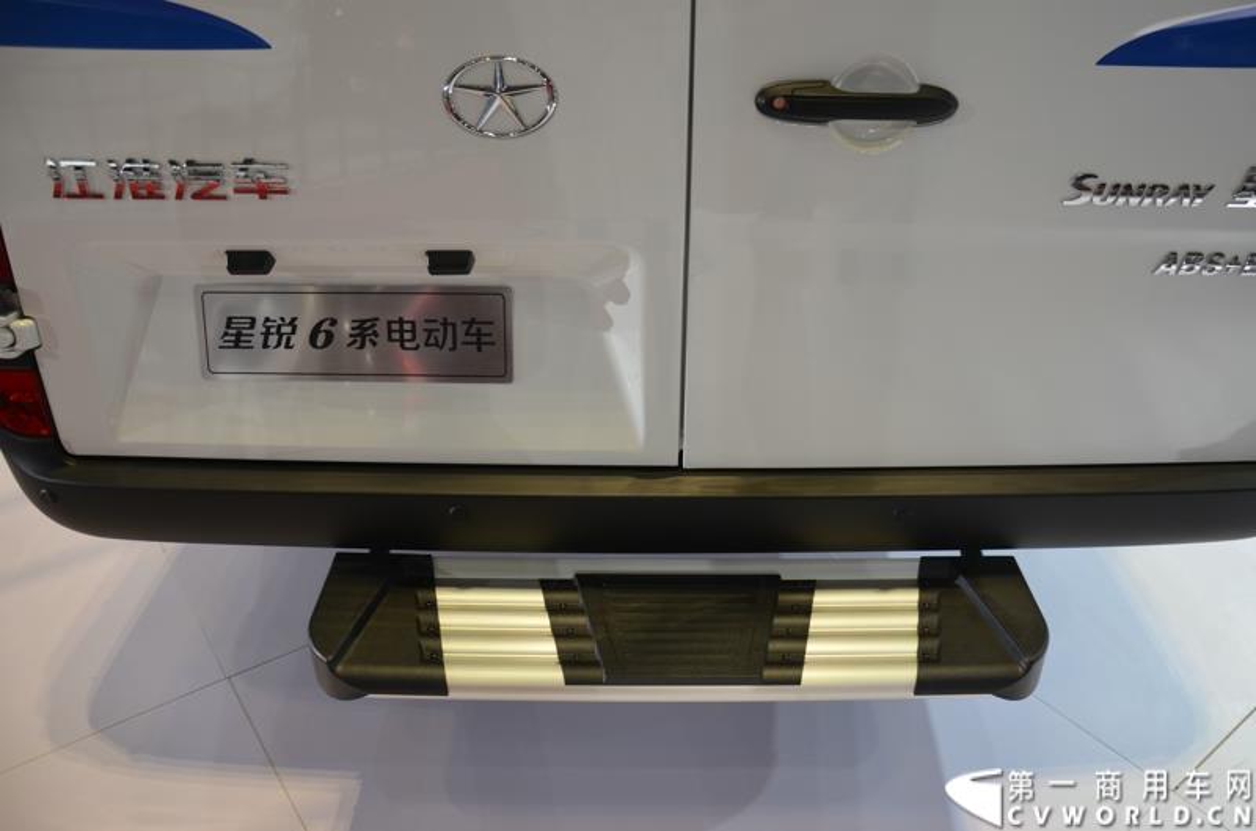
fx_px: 940
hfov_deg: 67.5
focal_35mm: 27
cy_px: 416
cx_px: 628
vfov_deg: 47.7
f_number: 4.5
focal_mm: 18
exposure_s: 1/80
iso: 400
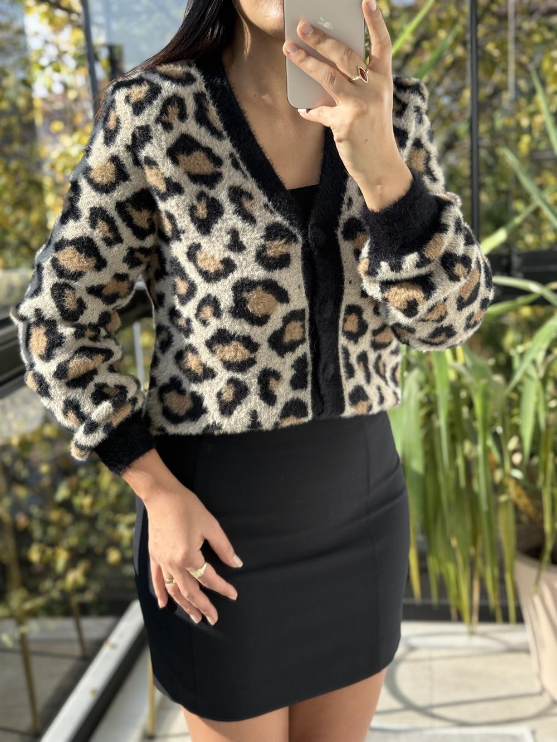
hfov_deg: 30.3
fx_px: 1030
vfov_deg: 39.7
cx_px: 278
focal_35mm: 48
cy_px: 371
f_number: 1.78
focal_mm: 6.76
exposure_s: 1/855
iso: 100
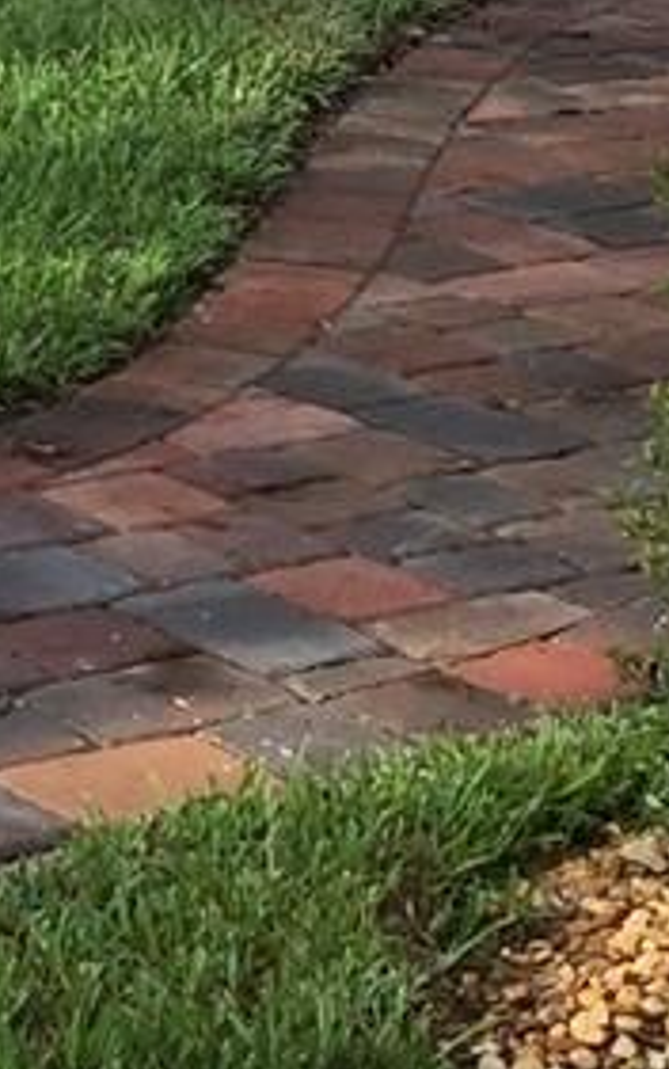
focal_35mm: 175
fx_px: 5097
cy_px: -285
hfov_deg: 7.3
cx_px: -566
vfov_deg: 11.7
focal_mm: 4.15
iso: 32
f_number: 2.2
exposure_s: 1/412
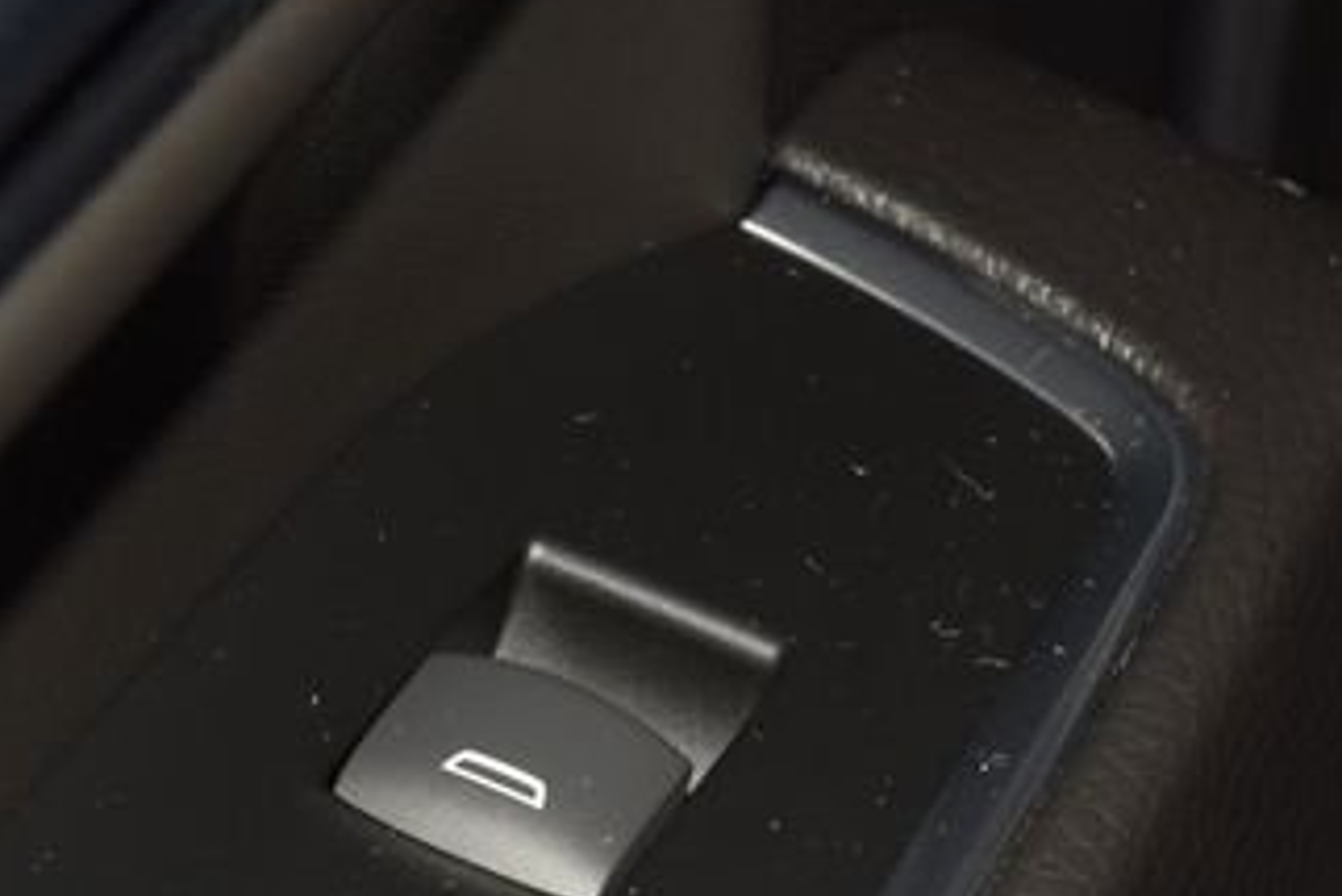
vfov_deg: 6.6
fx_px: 7794
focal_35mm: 209
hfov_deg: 9.8
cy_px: 765
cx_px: 496
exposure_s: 1/125
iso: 180
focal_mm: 70
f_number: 8
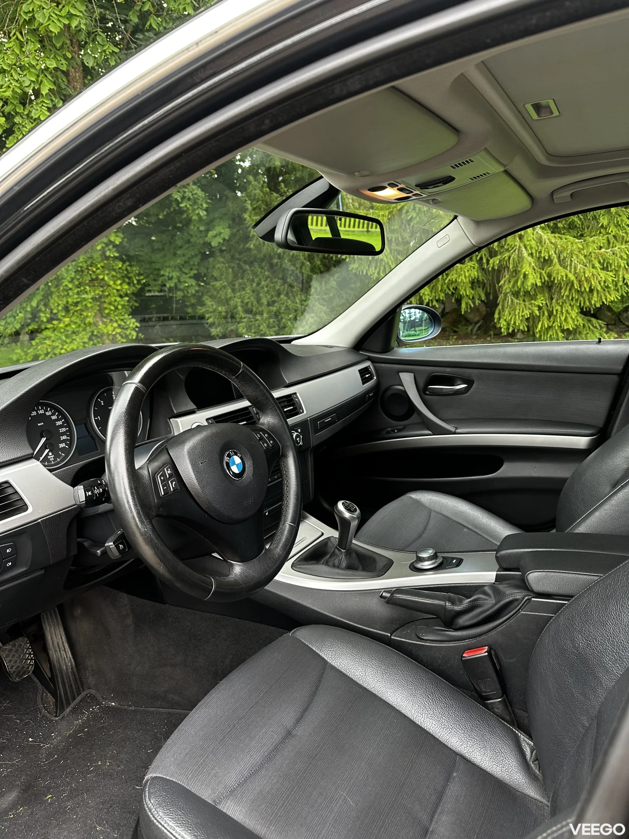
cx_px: 314
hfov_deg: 56.8
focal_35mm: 24
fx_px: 581
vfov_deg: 71.6
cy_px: 420
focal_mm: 6.86
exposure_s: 1/121
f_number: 1.78
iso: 125
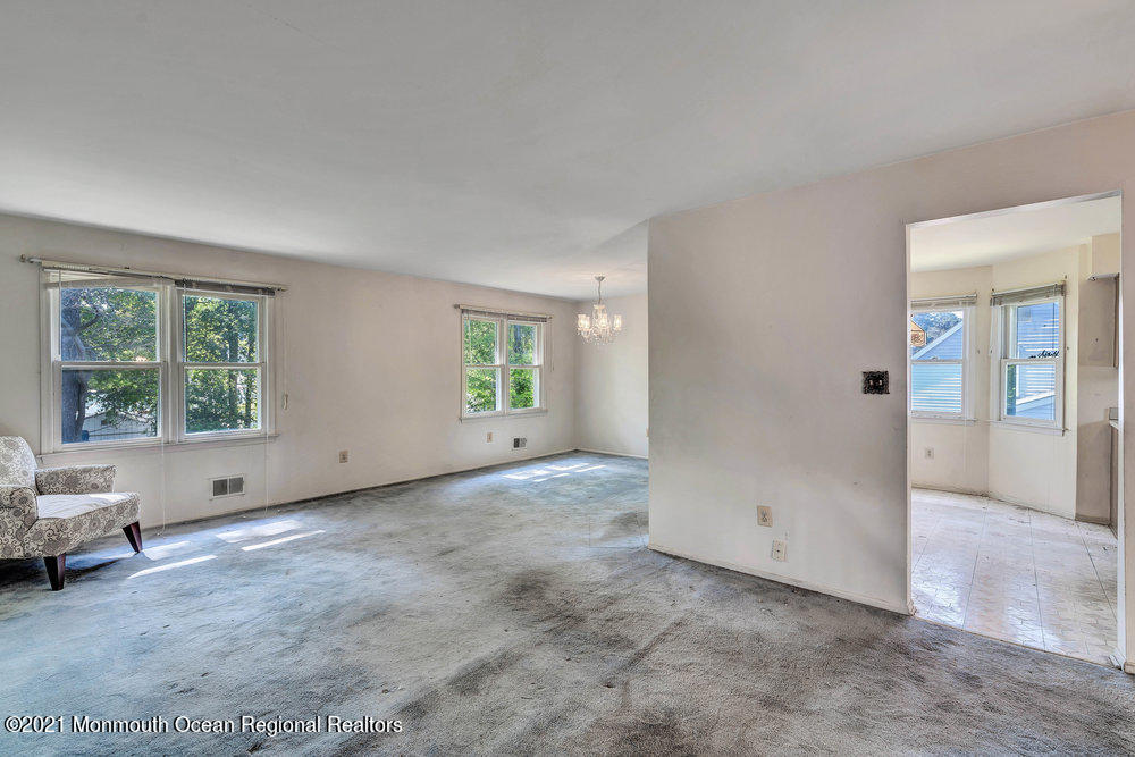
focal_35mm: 16
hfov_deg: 96.7
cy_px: 378
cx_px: 568
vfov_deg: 73.8
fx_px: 504
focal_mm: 16
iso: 100
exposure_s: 1/5
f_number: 8
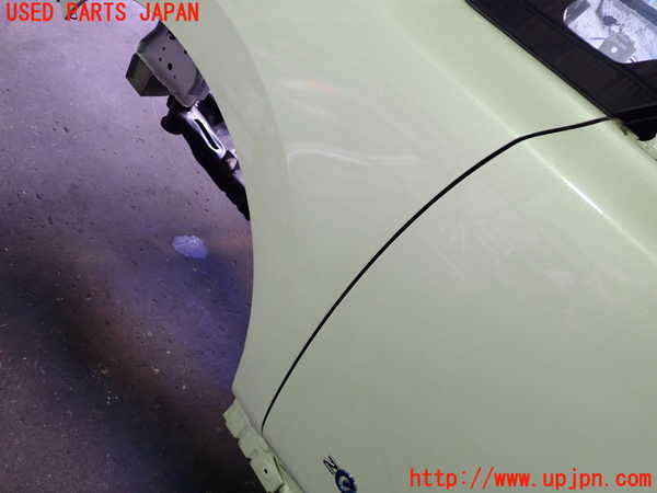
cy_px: 246
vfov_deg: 46.8
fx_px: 569
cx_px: 328
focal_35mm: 30
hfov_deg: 60.0
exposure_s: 1/40
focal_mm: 5.4
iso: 200
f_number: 2.3
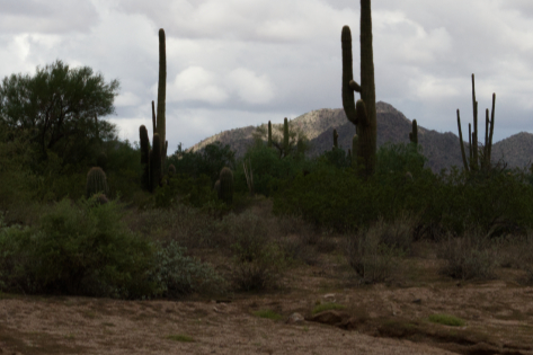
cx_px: 305
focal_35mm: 157
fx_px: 2323
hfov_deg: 13.1
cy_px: 88
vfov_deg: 8.7
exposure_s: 1/1600
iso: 800
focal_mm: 55
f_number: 13
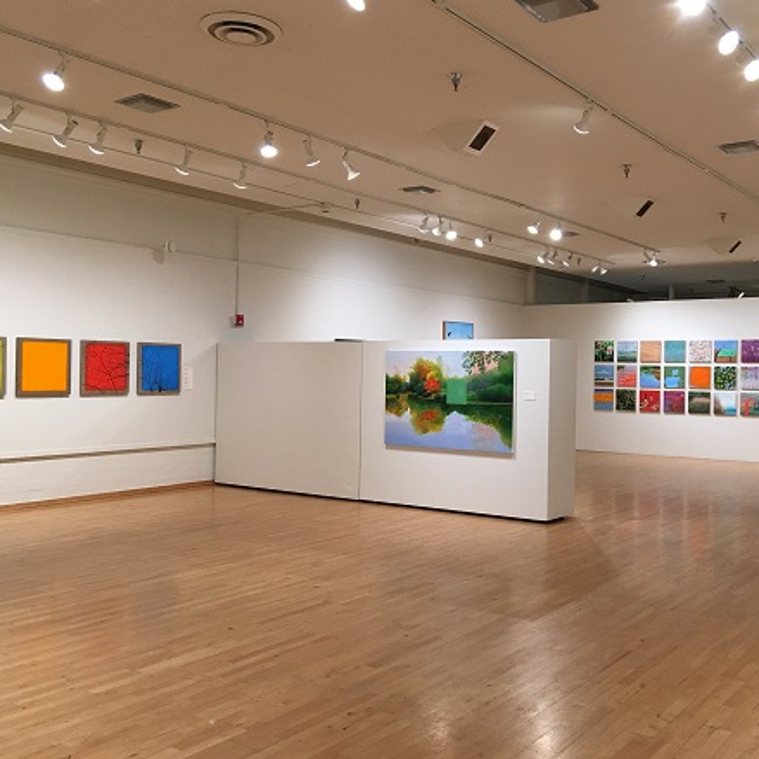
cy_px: 372
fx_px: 868
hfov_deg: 46.9
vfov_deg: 47.2
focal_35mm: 35
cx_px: 458
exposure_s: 1/30
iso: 40
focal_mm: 4.15
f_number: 2.2
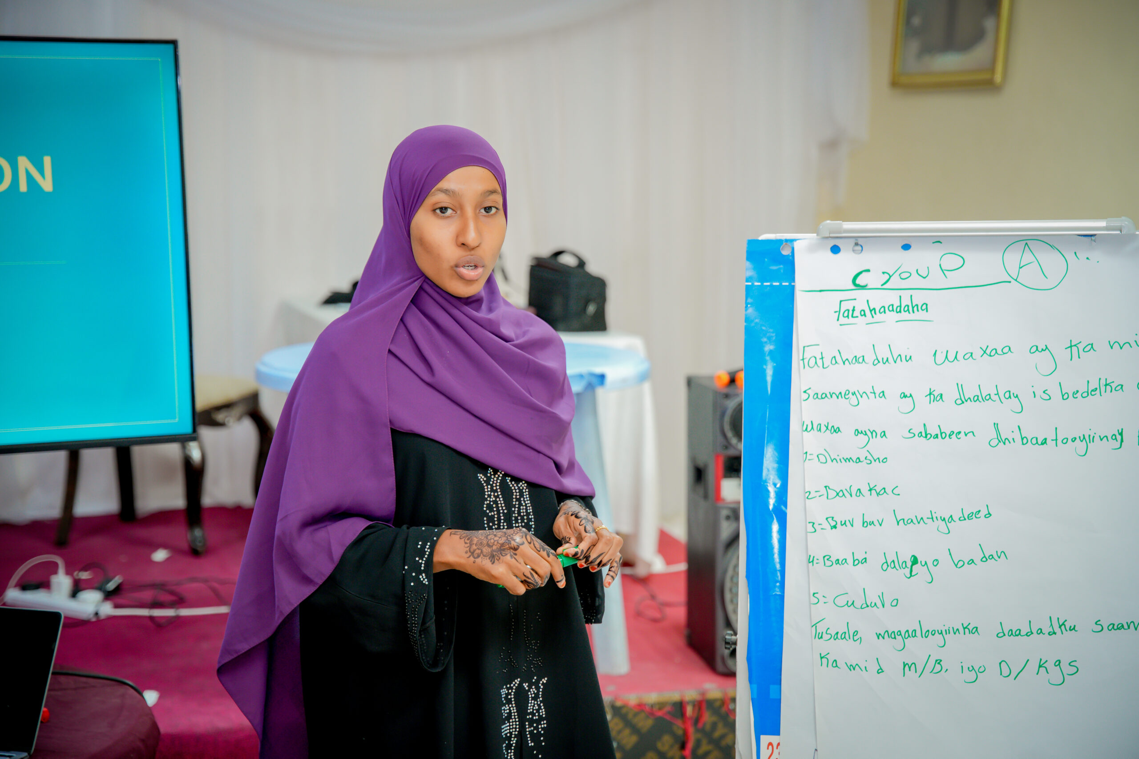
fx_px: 2003
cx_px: 570
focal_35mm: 63
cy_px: 380
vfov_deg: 21.5
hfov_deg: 31.7
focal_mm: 63.3
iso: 640
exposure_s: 1/125
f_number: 2.8
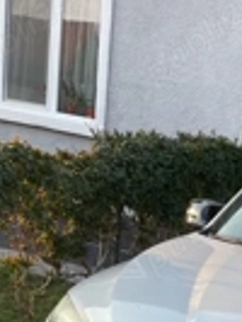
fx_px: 726
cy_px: 431
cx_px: 271
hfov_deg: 18.2
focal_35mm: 78
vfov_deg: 22.2
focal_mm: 4.2
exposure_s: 1/282
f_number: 1.6
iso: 32
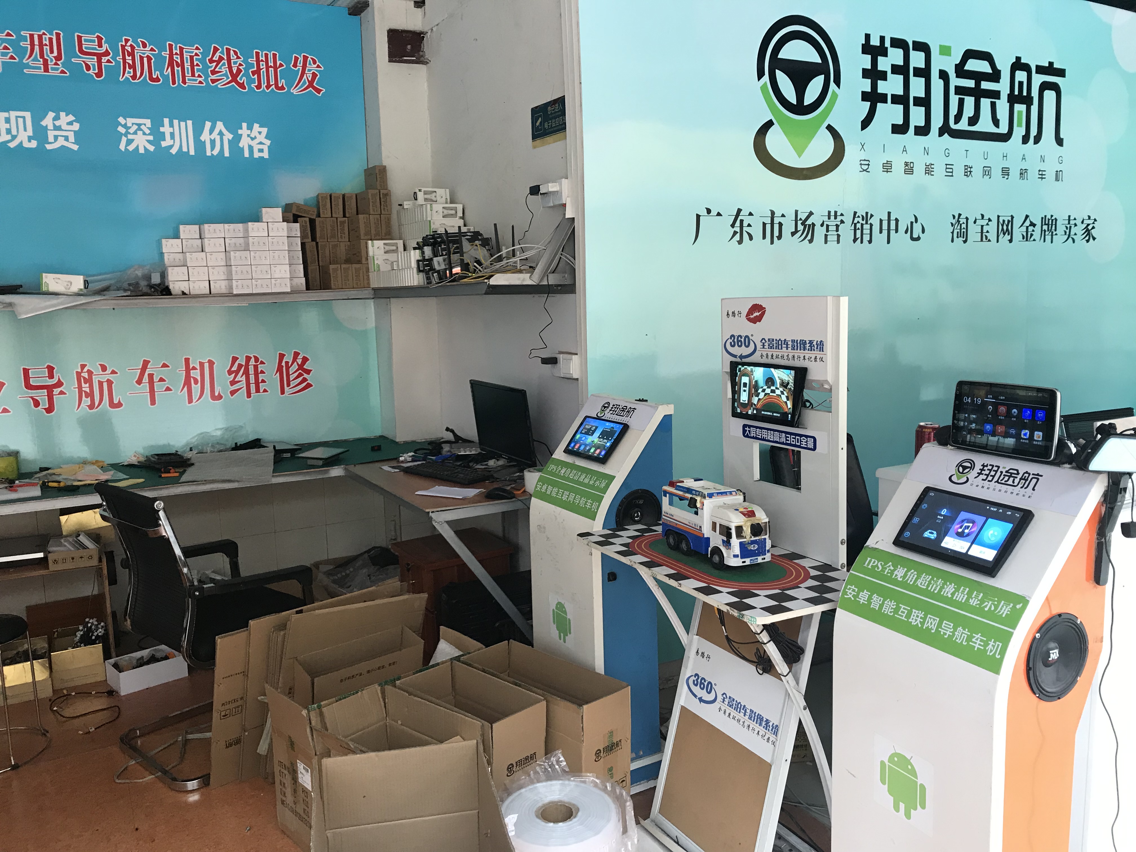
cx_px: 568
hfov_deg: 63.4
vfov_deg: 49.7
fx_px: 919
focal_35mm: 28
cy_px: 426
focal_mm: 3.99
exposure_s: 1/33
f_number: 1.8
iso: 25
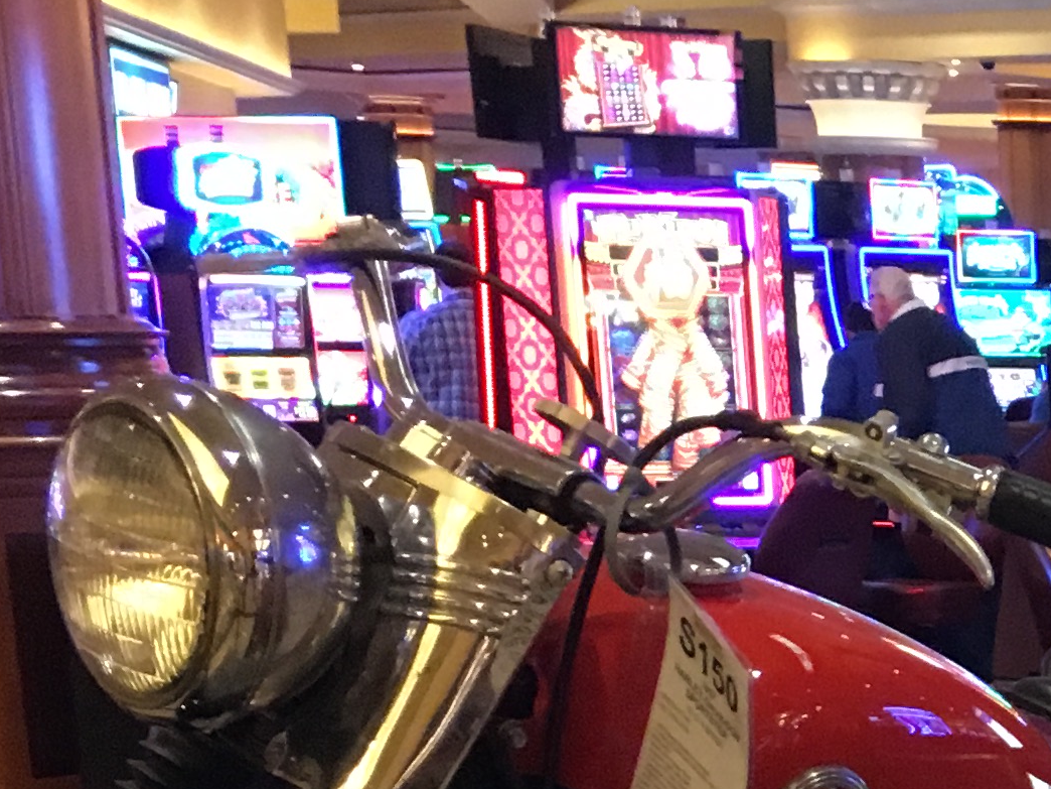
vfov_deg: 12.6
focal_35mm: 112
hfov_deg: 15.7
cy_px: 1182
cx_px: 1720
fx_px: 3401
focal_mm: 4.15
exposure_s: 1/15
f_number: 2.2
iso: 200
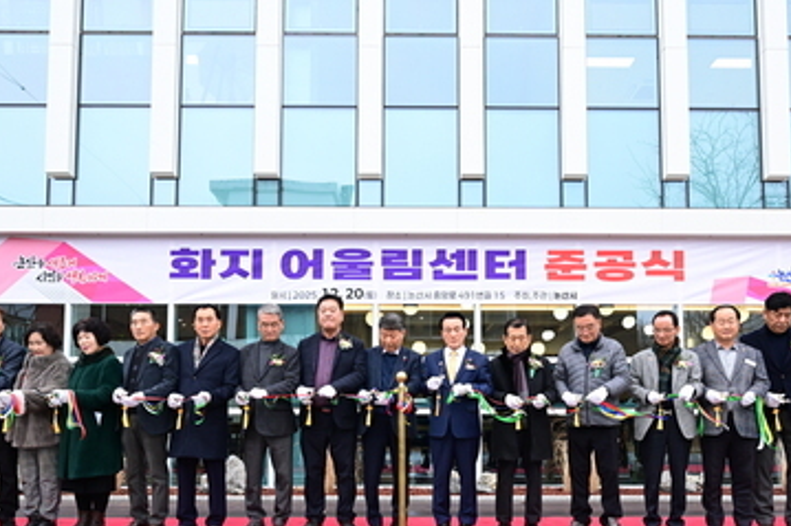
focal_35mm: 29
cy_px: 369
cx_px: 425
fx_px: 634
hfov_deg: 63.8
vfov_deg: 44.2
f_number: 4
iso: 800
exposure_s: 1/200
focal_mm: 16.5
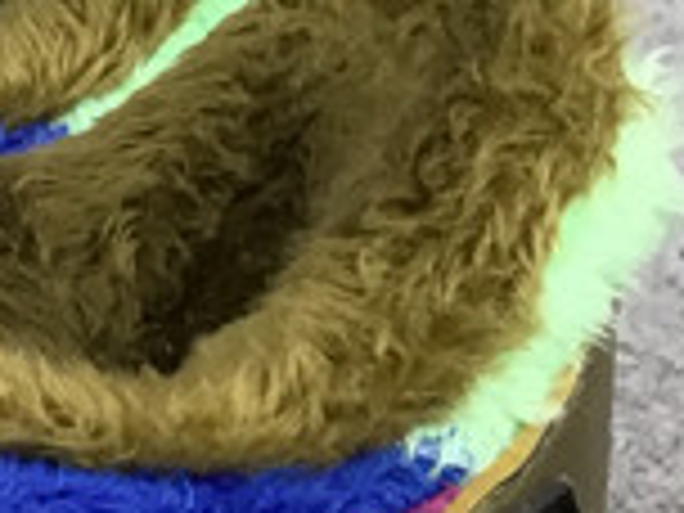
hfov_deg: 9.4
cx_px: -1044
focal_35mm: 184
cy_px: 727
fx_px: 3636
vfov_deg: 7.9
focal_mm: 3.3
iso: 25
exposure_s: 1/33
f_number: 2.4
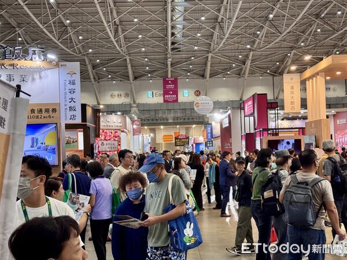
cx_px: 174
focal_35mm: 48
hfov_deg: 39.7
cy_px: 130
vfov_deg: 30.3
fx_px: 481
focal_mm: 6.76
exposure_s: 1/60
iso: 80
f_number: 1.78
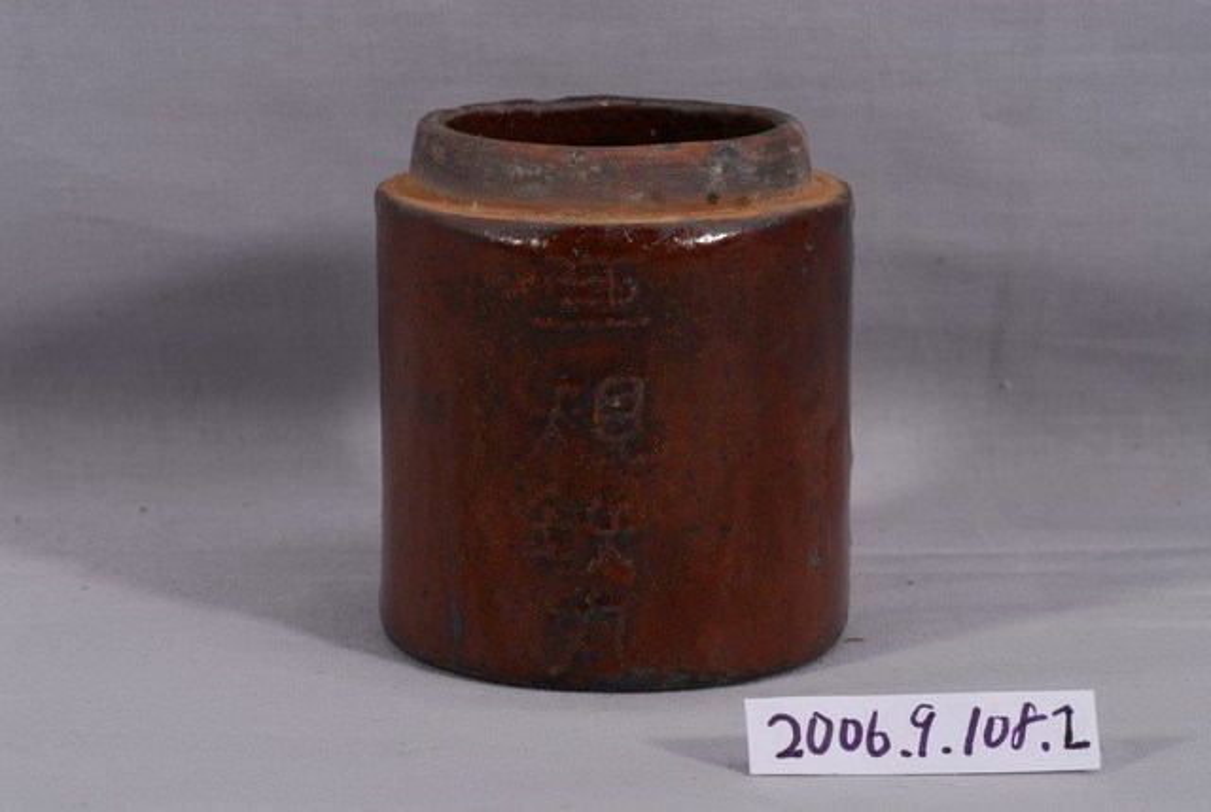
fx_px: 3032
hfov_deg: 22.6
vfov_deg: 15.2
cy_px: 406
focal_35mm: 90
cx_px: 606
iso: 100
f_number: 18
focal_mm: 60
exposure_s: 1/80
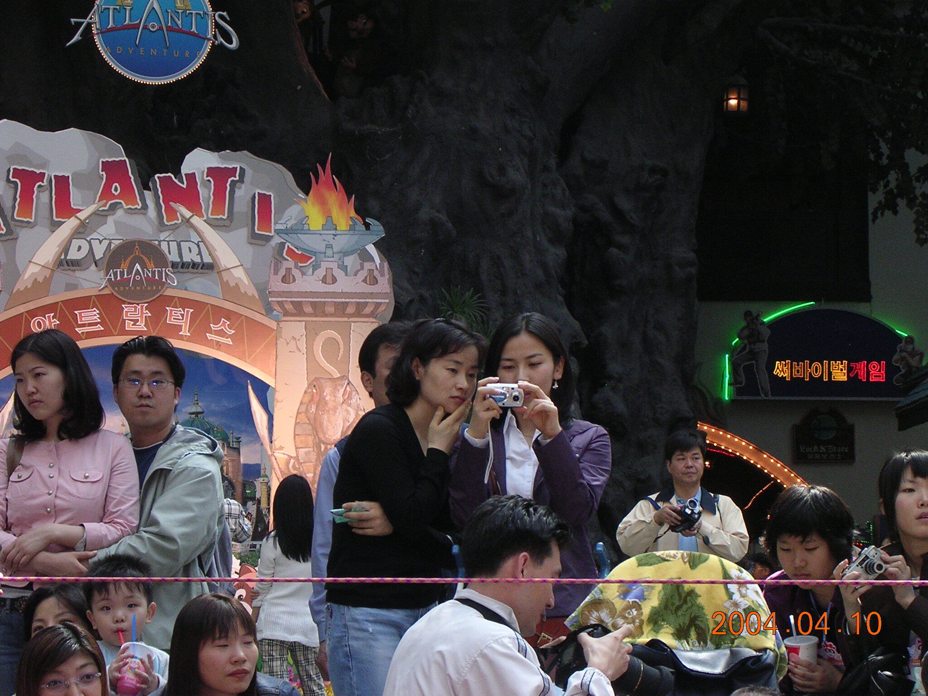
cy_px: 348
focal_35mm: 115
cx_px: 464
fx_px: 3083
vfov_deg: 12.9
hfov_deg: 17.1
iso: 239
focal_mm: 17.4
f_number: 4.9
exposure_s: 1/60.1
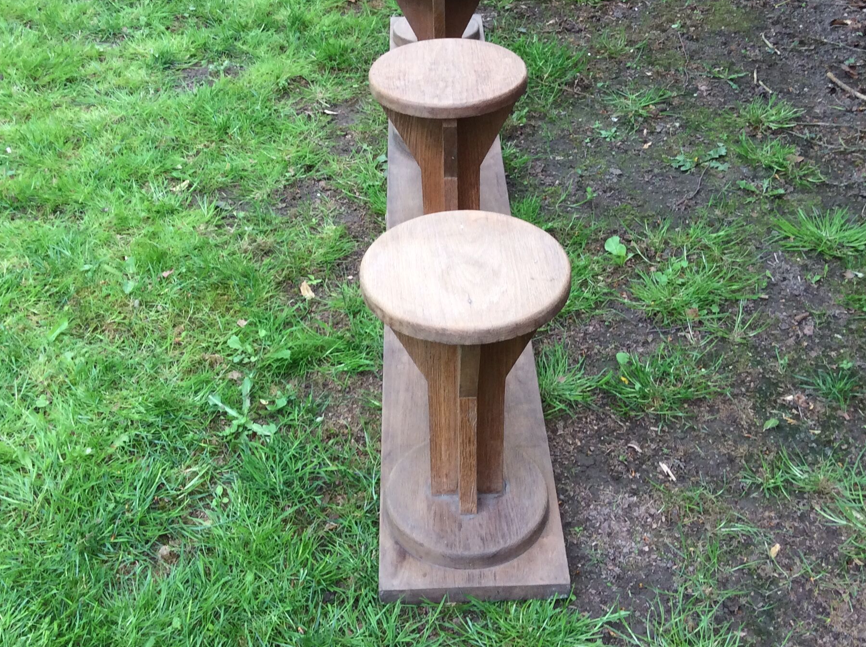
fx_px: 1149
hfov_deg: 41.3
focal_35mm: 46
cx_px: 431
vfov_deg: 31.4
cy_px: 259
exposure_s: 1/100
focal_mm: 3.3
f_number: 2.4
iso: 32
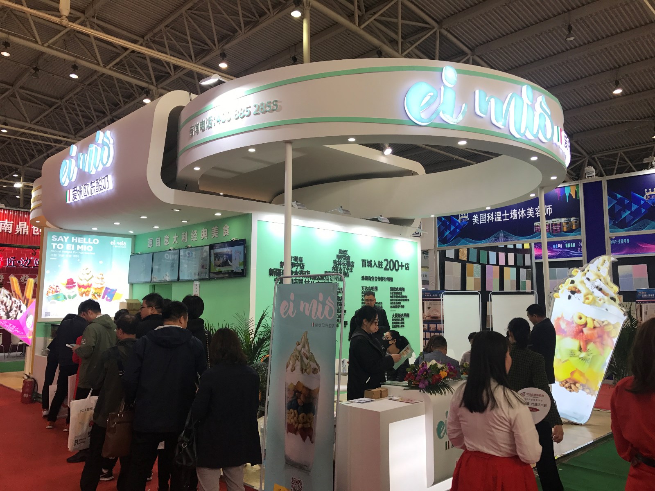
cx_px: 328
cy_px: 246
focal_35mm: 28
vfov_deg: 49.7
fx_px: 530
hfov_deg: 63.4
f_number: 1.8
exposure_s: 1/100
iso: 32
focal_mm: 3.99
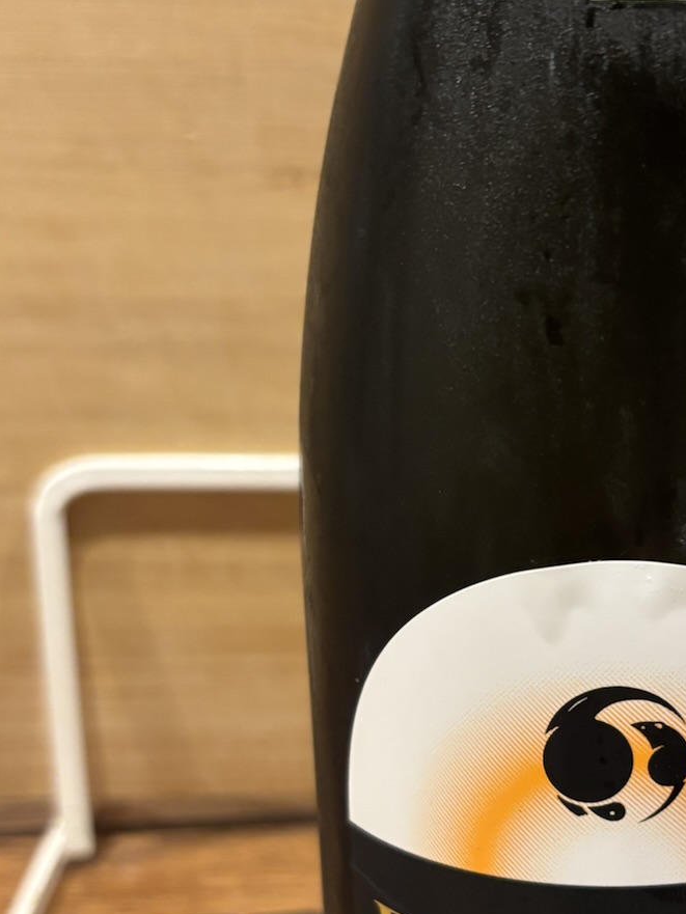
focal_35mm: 59
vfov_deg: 32.5
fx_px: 1559
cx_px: 594
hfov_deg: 24.2
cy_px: 572
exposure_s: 1/50
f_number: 1.6
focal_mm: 5.96
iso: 400
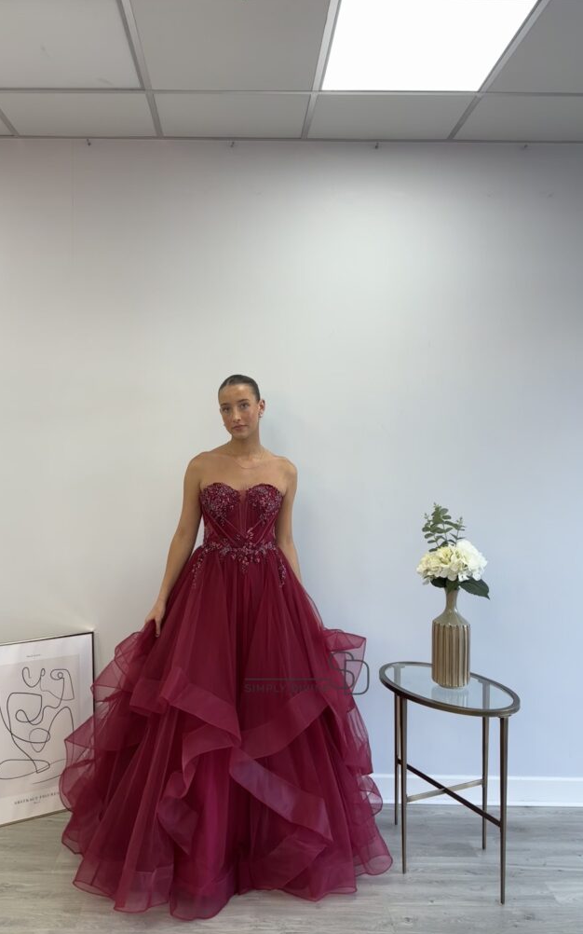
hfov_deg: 47.3
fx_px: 661
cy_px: 474
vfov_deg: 70.4
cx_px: 234
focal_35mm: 26
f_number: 1.78
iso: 160
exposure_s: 1/100
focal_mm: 6.86
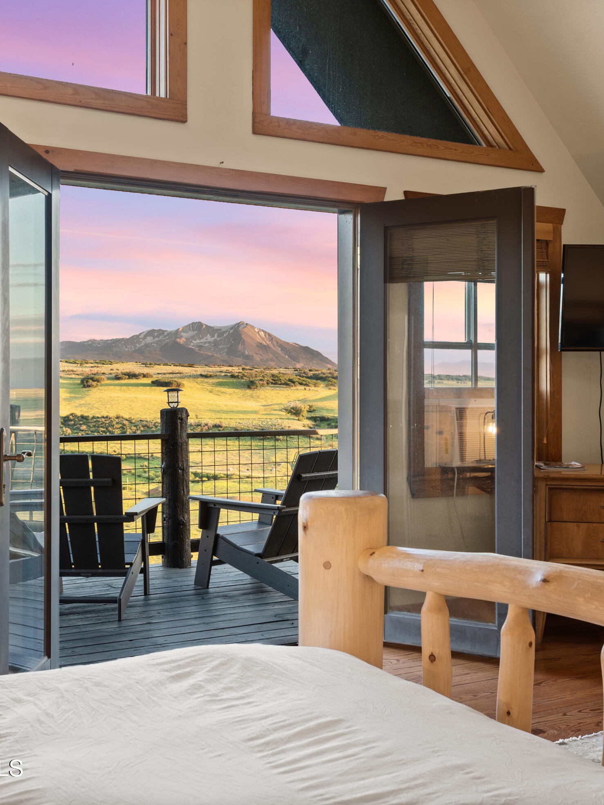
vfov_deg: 42.9
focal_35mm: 44
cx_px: 214
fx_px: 1024
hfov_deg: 32.7
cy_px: 396
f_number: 8
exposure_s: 1.3
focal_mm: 30
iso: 100
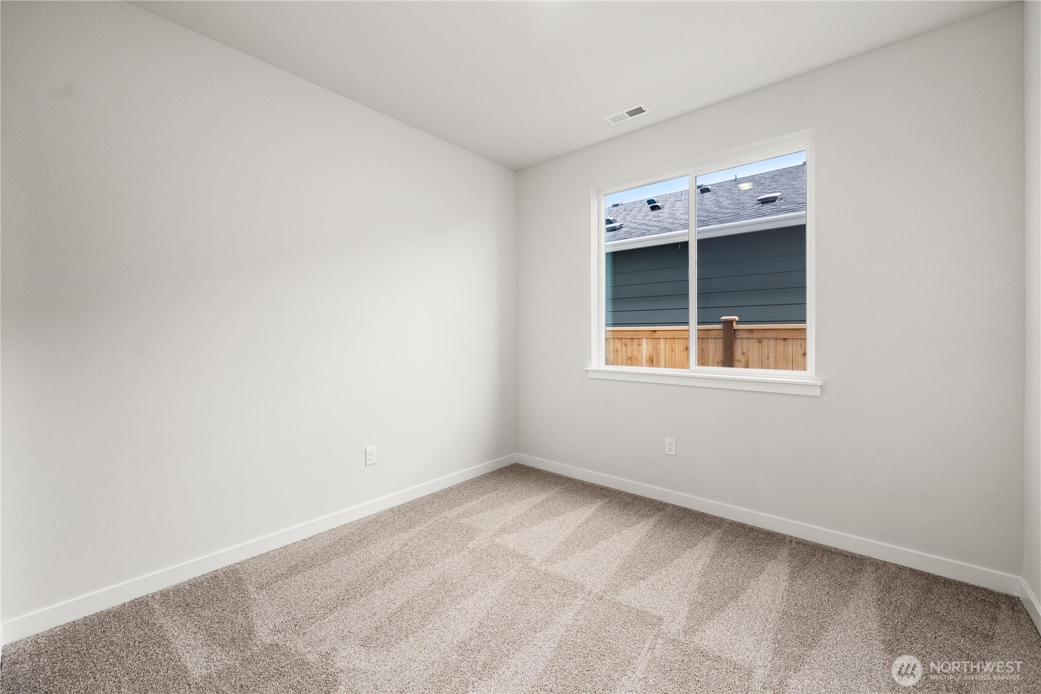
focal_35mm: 13
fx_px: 376
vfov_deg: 85.5
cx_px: 520
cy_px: 347
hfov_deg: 108.3
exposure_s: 1/60
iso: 125
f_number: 7.1
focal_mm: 13
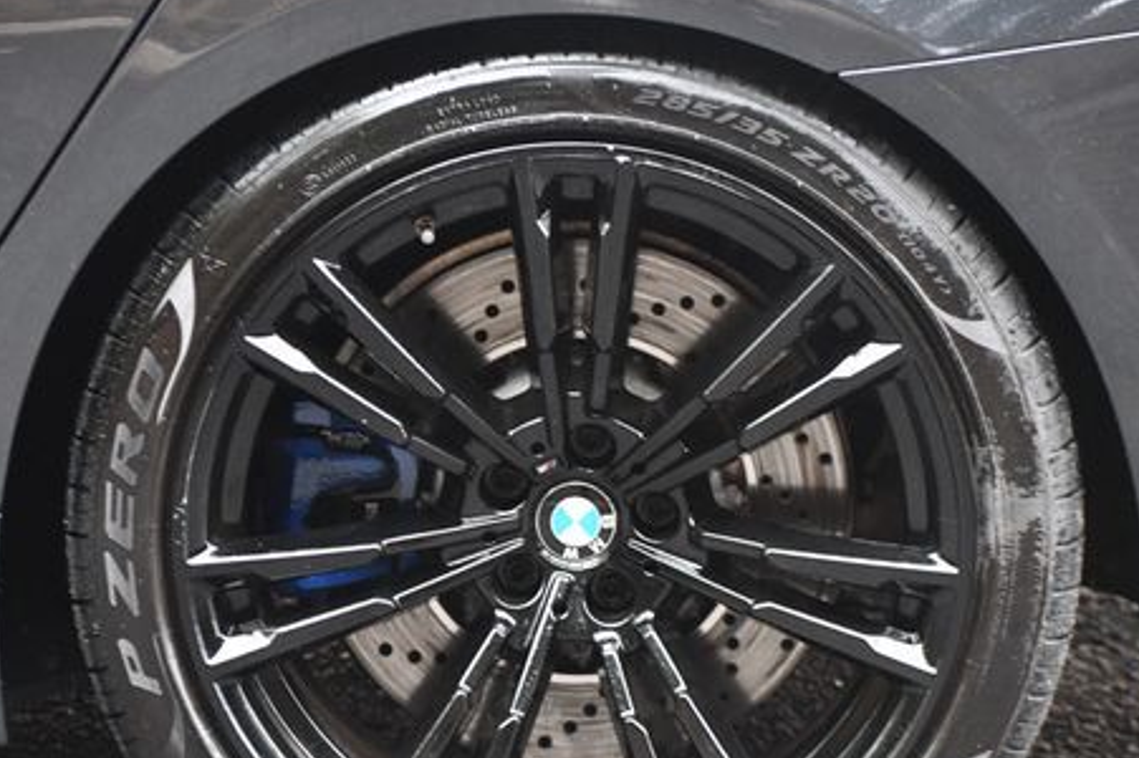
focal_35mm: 196
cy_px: 510
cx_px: 553
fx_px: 6197
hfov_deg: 10.5
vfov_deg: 7.0
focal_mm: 92
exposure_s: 1/125
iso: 2200
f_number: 4.8
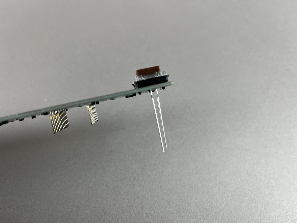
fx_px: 223
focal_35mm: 26
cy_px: 112
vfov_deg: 53.1
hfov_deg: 67.3
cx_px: 148
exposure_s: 1/250
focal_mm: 5.1
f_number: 1.6
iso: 40
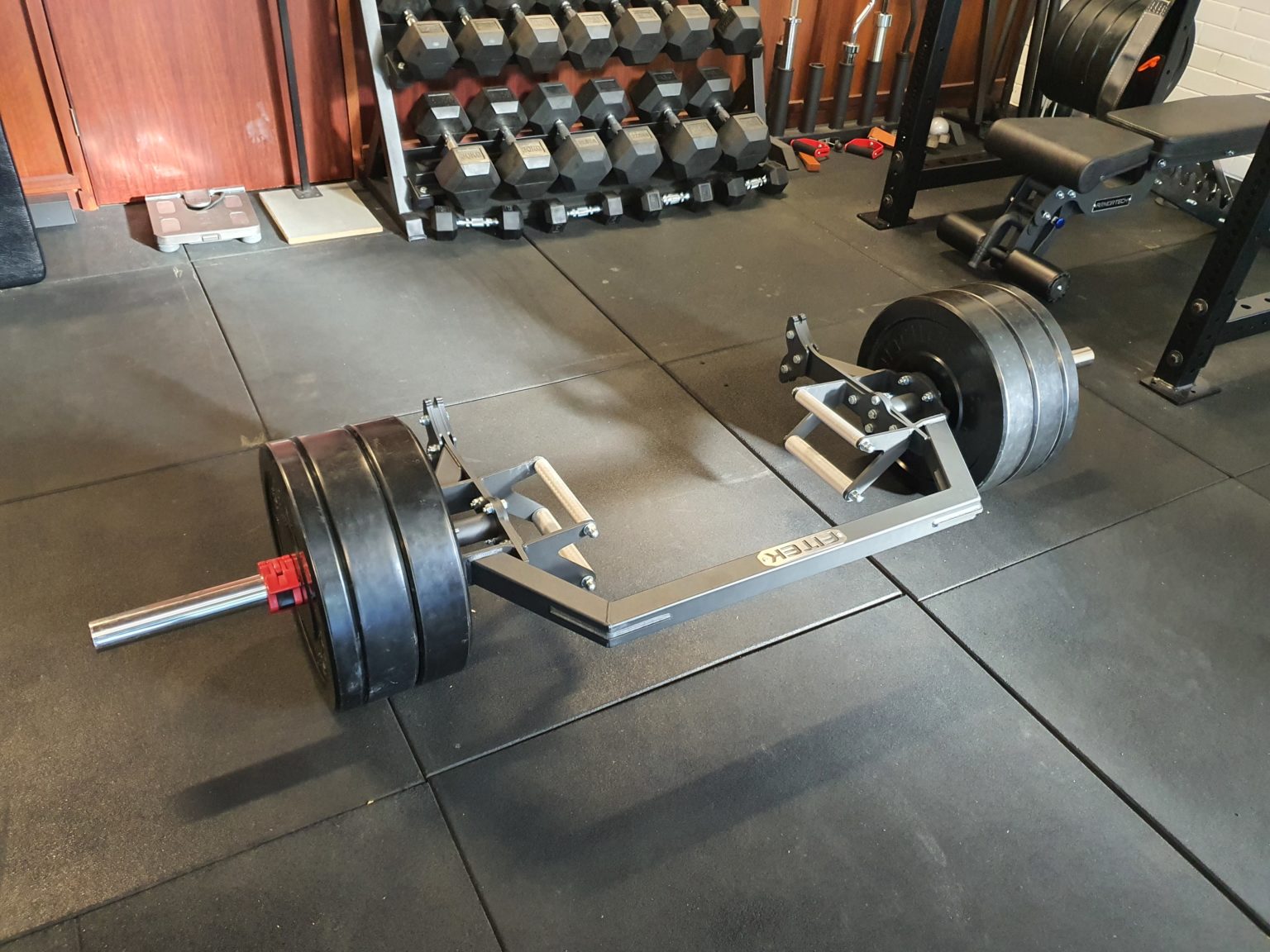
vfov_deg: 53.1
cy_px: 476
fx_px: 954
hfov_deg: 67.3
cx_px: 635
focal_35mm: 26
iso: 500
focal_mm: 4.3
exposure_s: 1/50
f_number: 1.5
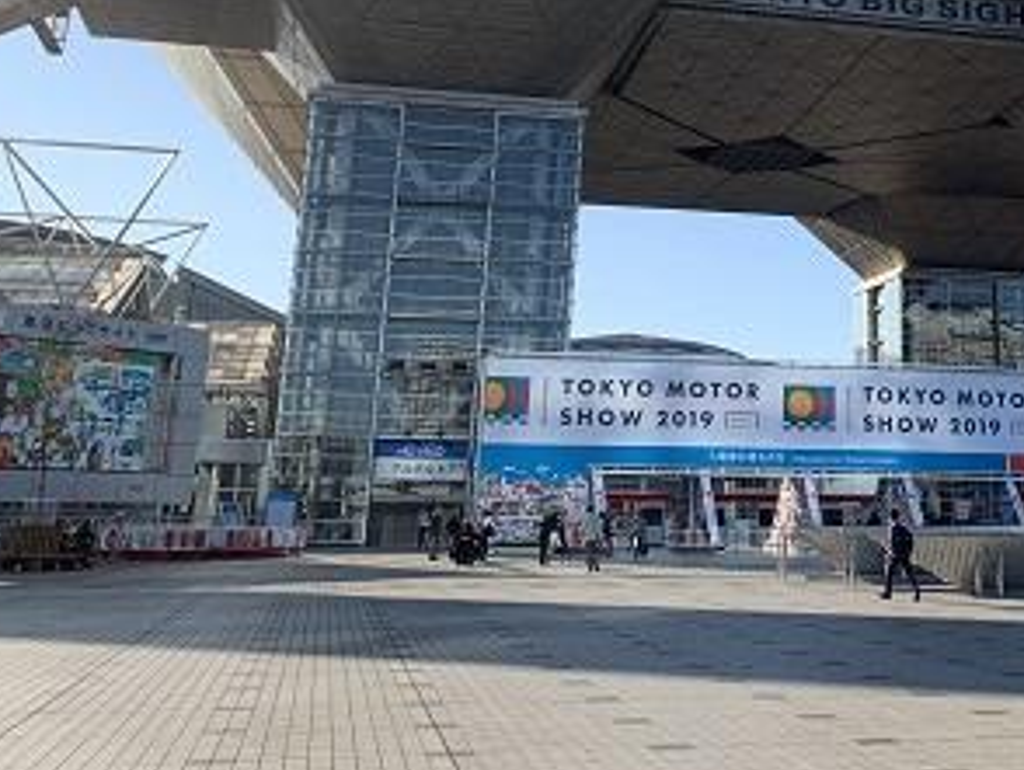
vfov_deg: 26.5
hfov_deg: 35.0
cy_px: 49
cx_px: 822
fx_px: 1569
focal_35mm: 53
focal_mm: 4.2
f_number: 1.8
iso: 25
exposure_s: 1/1176
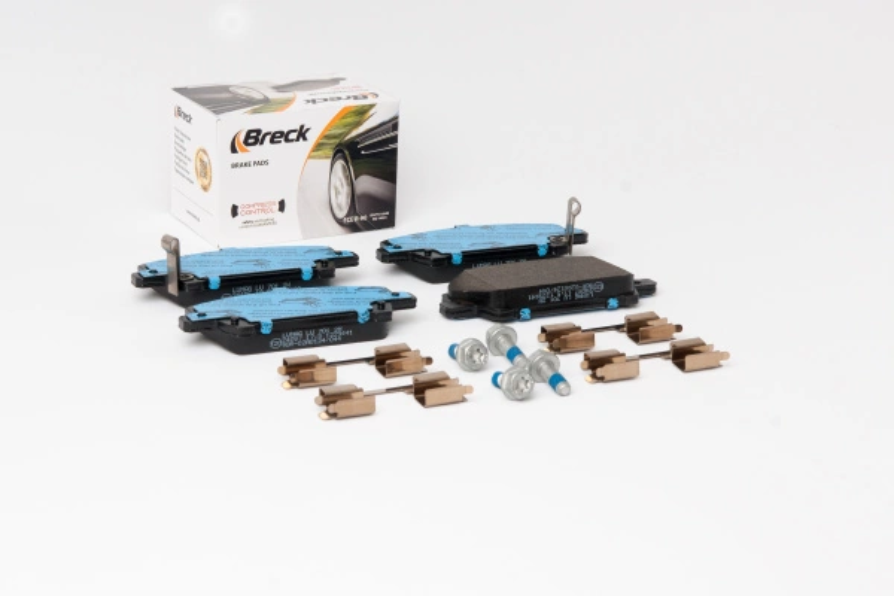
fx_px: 2049
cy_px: 298
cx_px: 447
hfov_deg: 24.6
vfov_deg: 16.6
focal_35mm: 82
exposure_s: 1/200
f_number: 13
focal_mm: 55
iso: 100
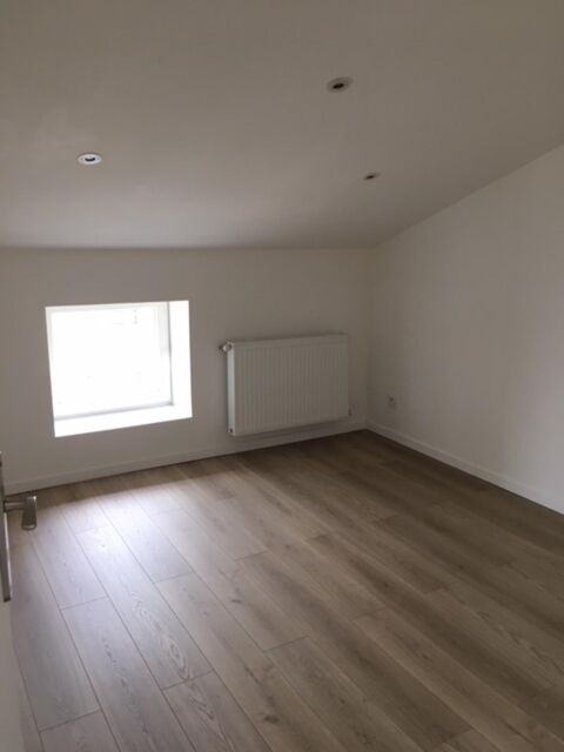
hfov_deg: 48.2
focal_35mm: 29
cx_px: 282
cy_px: 376
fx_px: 630
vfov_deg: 61.7
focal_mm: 4.15
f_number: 2.2
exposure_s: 1/33
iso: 64
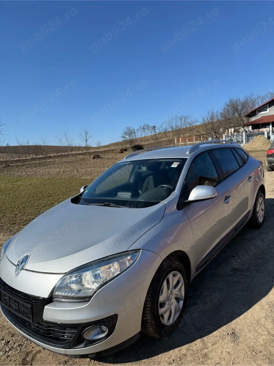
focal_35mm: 24
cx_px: 137
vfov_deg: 71.6
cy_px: 183
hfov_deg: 56.8
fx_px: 253
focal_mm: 6.76
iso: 80
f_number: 1.78
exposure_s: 1/4975
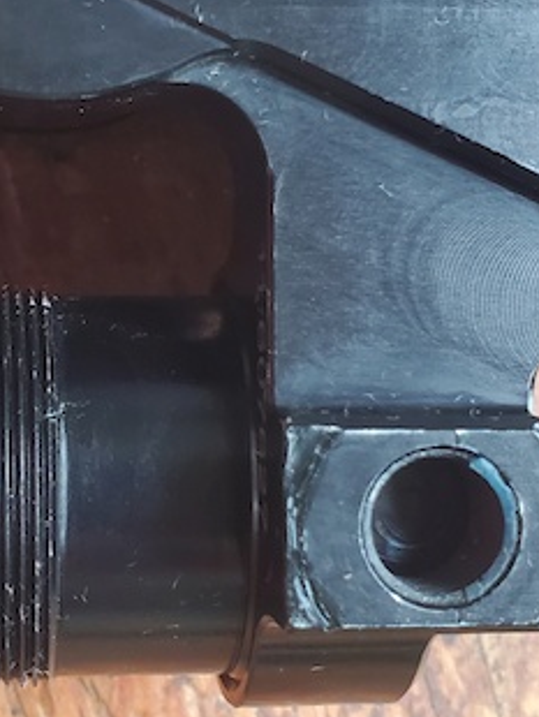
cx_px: 97
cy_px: 280
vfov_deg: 28.9
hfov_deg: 21.6
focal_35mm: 67
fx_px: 1389
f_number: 2.4
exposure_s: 1/40
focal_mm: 4.3
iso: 250
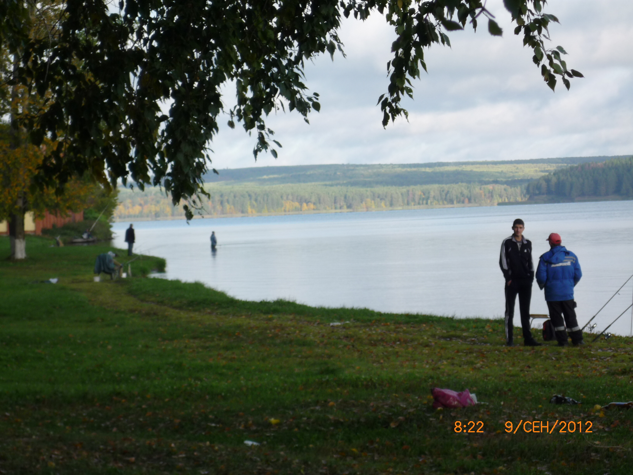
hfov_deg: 13.4
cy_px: 238
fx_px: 2688
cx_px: 316
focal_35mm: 147
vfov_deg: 10.1
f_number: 5.9
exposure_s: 1/200
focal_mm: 24
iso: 100
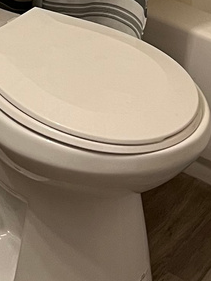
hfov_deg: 10.3
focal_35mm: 142
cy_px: -231
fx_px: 1153
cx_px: -58
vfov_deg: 12.6
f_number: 1.6
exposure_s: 1/60
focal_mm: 5.1
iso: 80
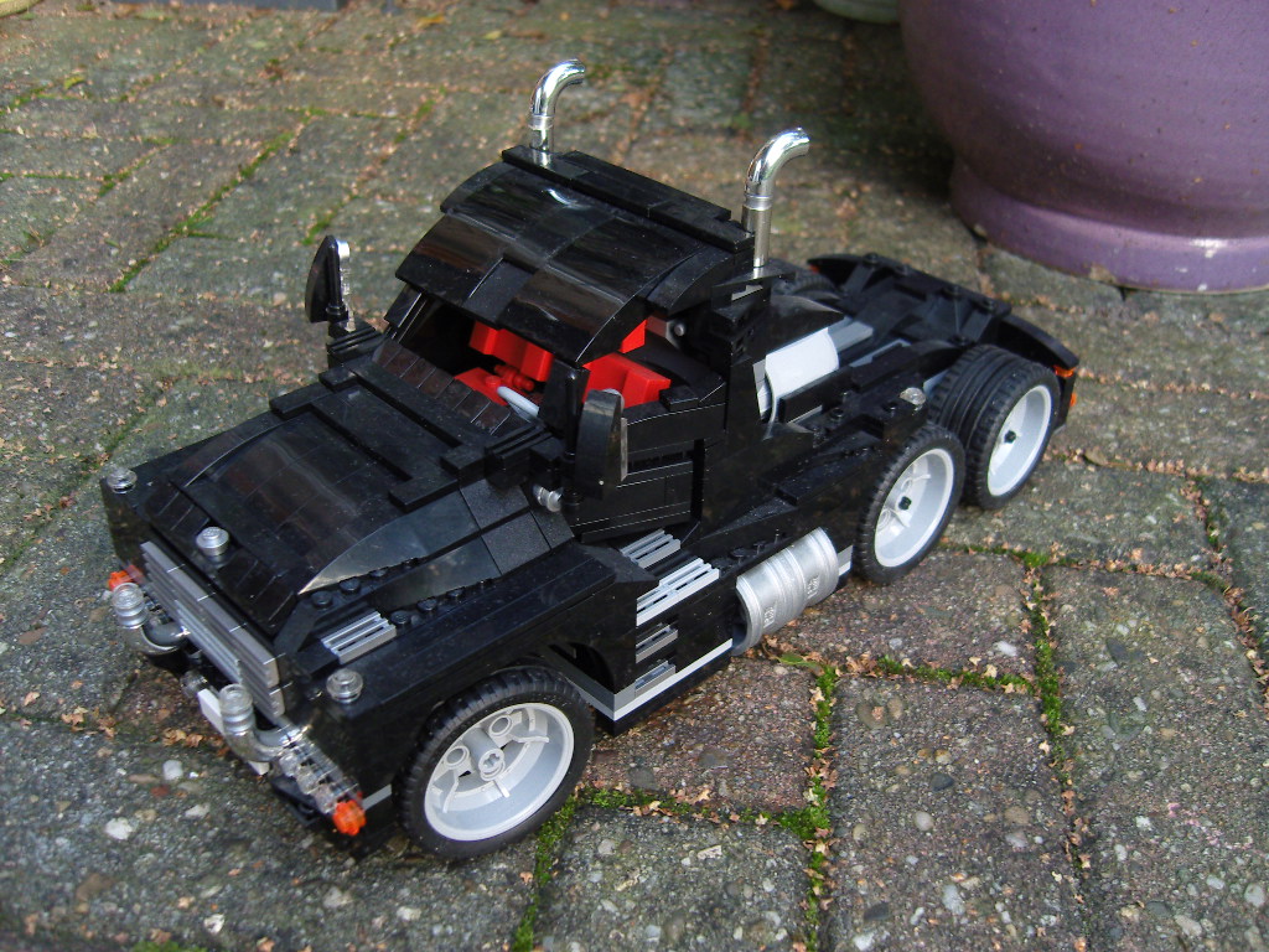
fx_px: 1246
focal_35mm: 34
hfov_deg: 54.0
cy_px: 476
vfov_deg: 41.8
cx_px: 634
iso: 200
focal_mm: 7.3
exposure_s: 1/30
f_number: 2.8
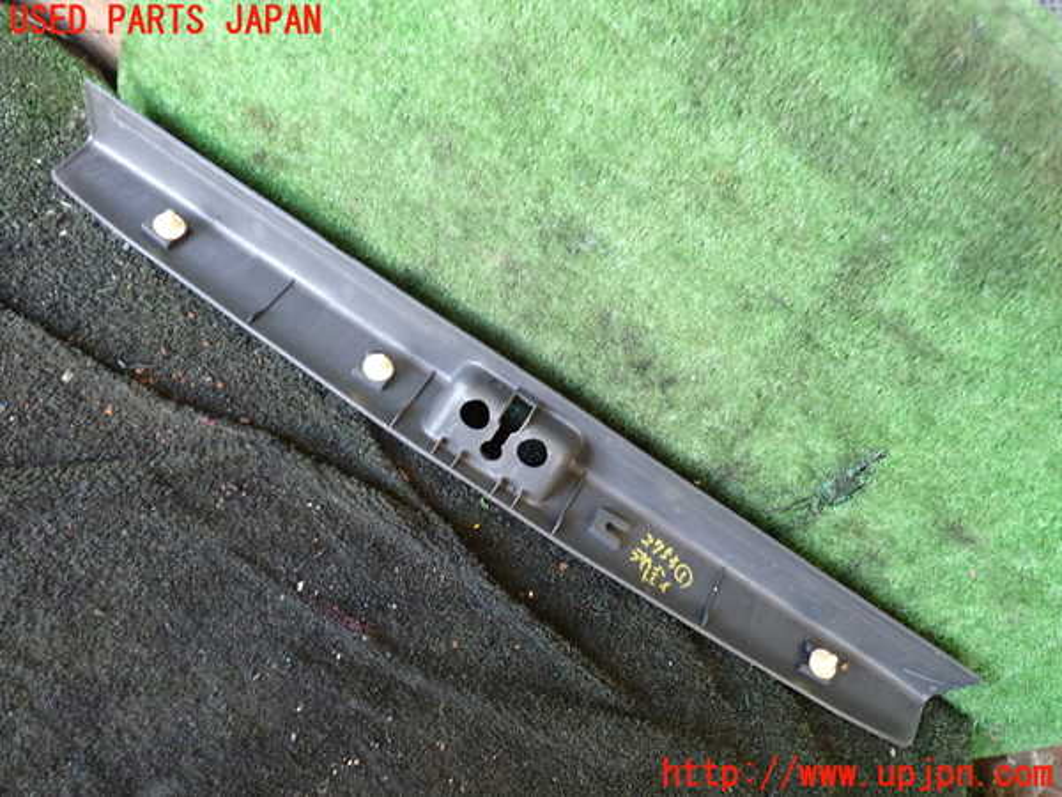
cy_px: 398
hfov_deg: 60.0
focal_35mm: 30
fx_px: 920
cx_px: 531
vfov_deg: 46.8
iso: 320
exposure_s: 1/30
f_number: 2.3
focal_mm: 5.4
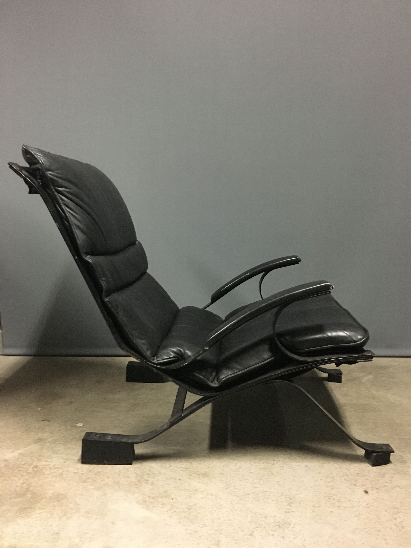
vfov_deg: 61.7
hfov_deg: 48.2
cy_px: 274
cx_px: 206
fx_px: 459
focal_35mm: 29
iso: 320
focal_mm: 4.15
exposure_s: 1/17
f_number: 2.2
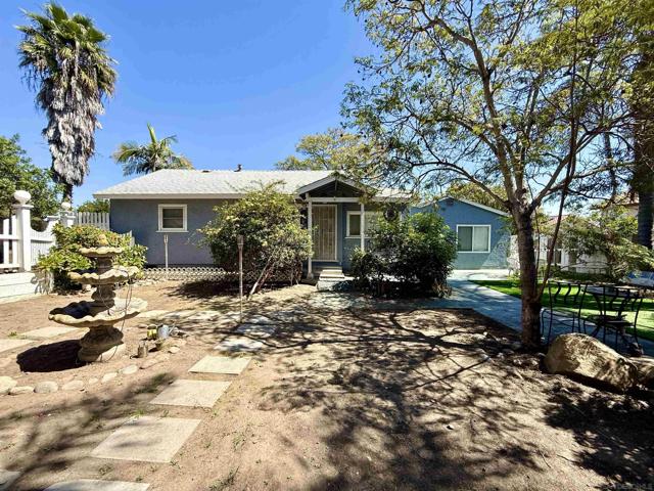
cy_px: 246
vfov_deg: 85.7
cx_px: 327
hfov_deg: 102.1
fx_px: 265
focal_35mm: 14
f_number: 2.2
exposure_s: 1/760
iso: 50
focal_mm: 2.22
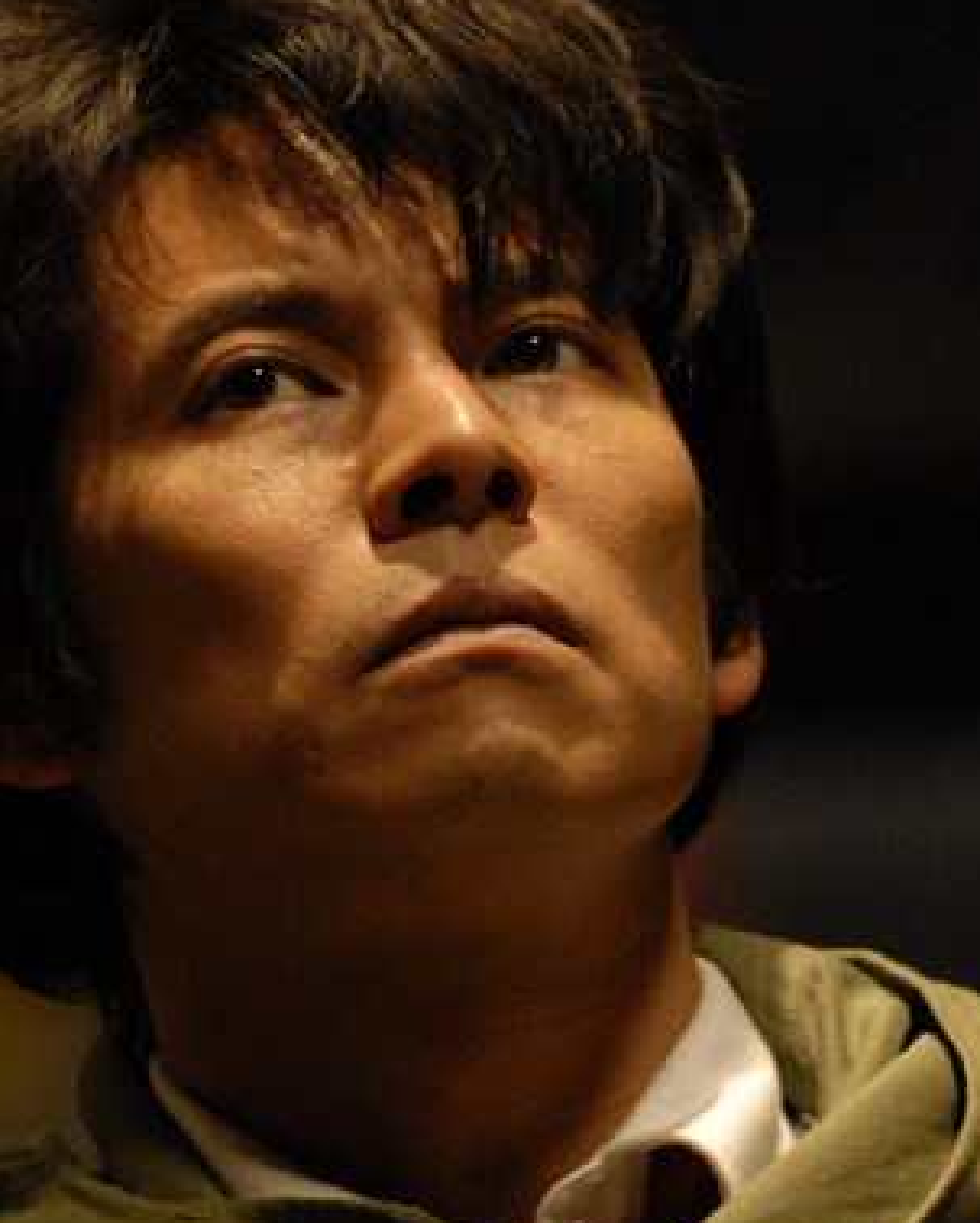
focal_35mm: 413
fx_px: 14955
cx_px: 1074
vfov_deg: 4.7
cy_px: 647
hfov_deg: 3.7
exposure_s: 1/80
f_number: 3.2
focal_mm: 116
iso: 800
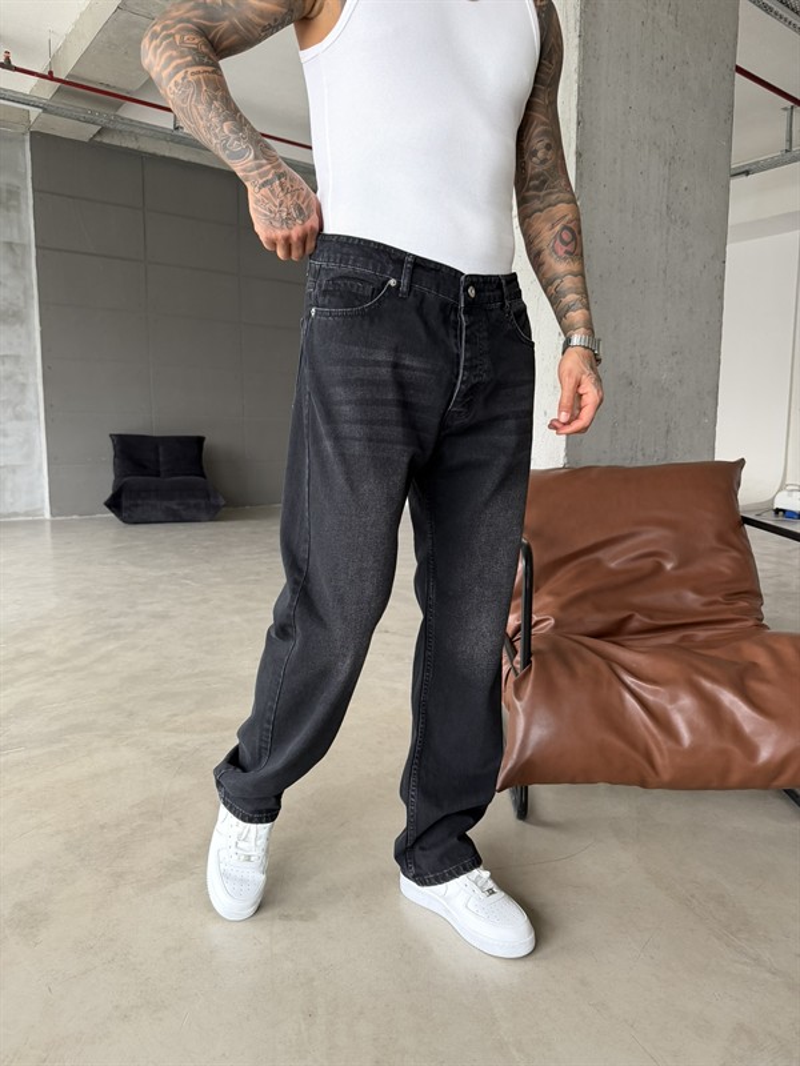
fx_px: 740
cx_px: 400
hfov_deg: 56.8
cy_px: 533
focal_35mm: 24
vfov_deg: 71.6
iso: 200
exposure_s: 1/78
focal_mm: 6.76
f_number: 1.78
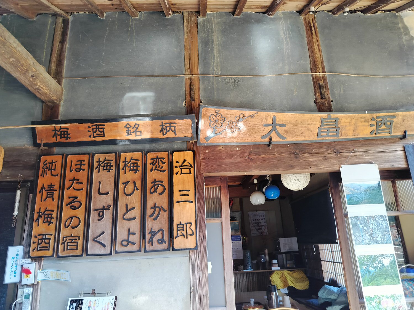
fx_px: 287
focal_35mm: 24
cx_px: 207
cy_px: 155
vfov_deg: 56.8
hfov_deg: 71.6
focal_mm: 5.24
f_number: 1.7
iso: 194
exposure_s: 1/100
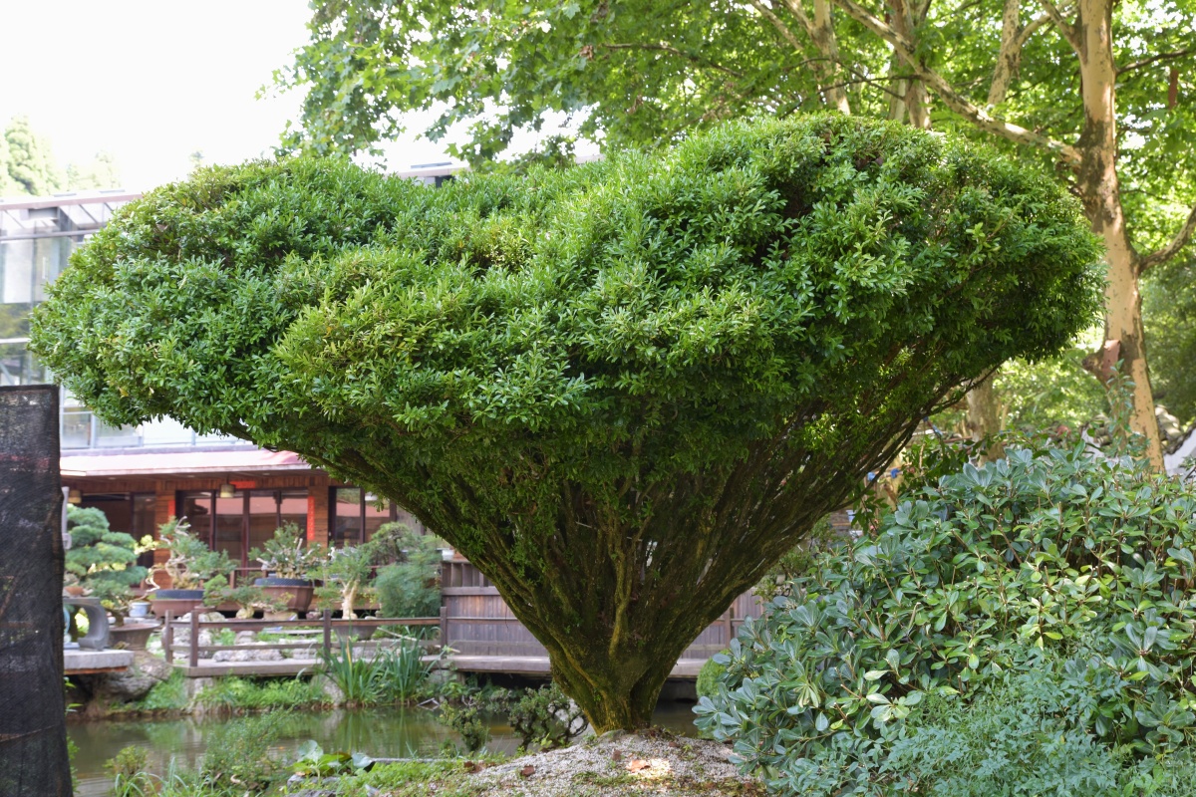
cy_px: 398
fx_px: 1296
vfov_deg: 34.2
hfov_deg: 49.6
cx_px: 598
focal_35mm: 39
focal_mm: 26
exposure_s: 1/25
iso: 100
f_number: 5.6
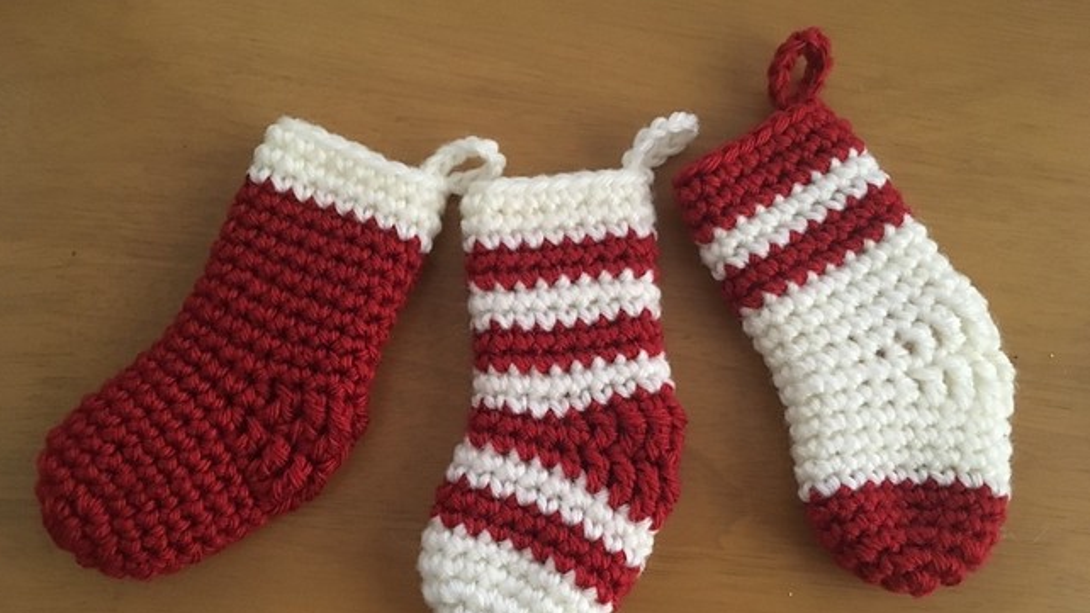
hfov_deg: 61.0
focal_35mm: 32
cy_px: 358
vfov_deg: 36.6
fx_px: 925
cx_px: 540
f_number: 2.2
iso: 200
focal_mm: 4.15
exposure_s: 1/15
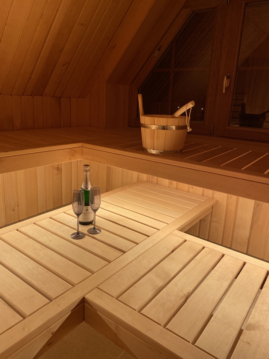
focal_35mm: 26
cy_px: 180
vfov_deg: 67.3
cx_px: 134
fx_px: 269
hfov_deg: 53.1
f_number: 1.8
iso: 125
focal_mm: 4.25
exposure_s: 1/100
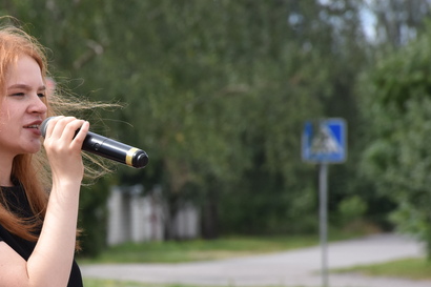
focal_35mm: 384
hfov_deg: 5.4
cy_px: 170
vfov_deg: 3.6
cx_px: 41
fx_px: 4595
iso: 560
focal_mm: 140
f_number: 8
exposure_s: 1/1000
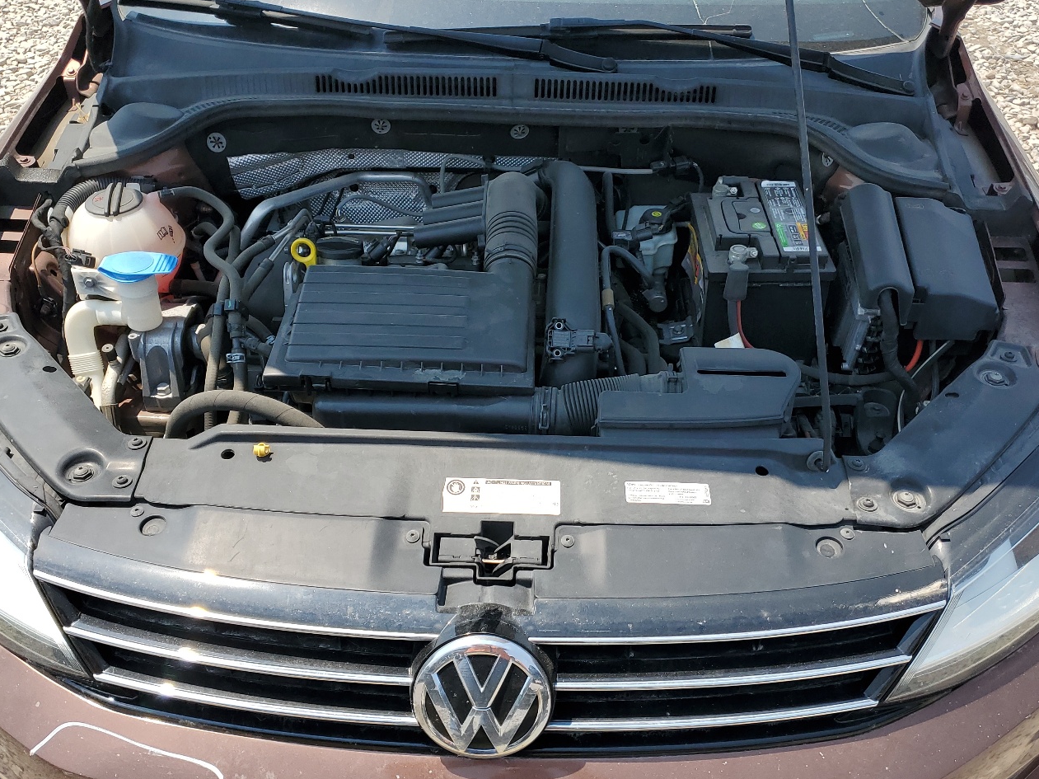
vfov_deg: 42.9
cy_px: 376
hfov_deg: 55.4
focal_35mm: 33
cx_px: 531
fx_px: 990
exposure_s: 1/2000
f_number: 1.5
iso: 50
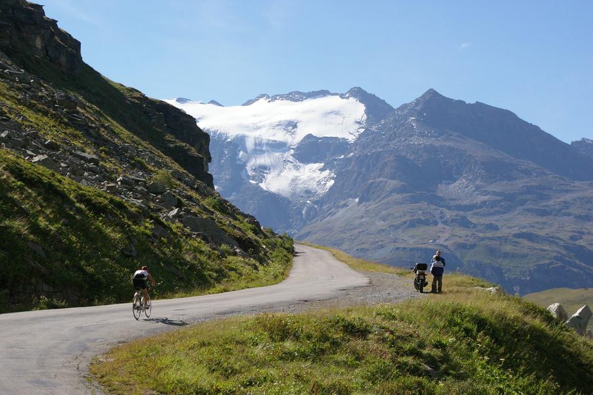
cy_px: 198
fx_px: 1358
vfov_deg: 16.5
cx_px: 296
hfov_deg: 24.6
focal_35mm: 82
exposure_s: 1/1000
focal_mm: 55
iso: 800
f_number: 11
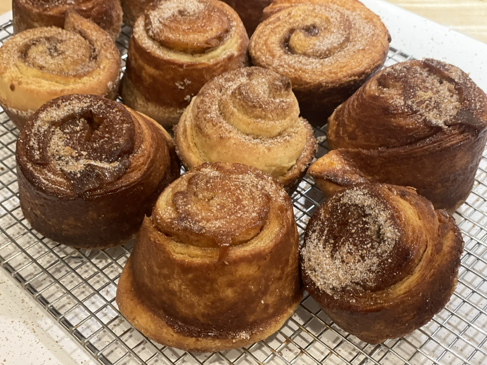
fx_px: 732
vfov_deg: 28.0
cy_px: 182
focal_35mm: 52
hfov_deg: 36.8
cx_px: 244
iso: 320
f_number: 2
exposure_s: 1/40
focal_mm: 6
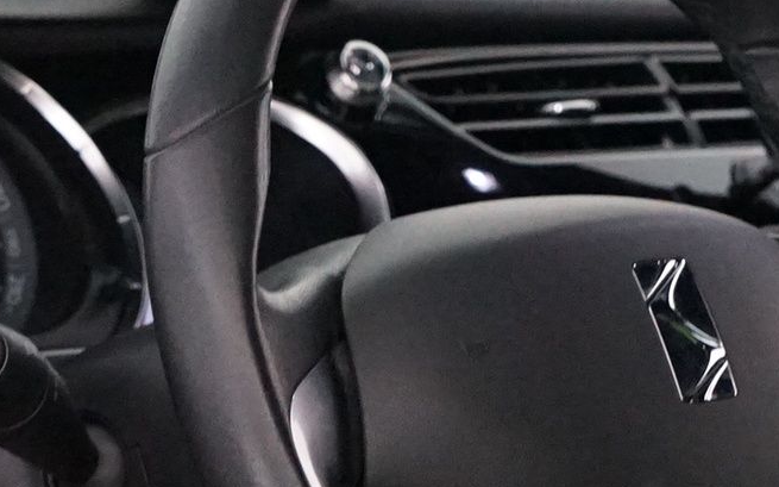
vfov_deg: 4.8
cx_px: 472
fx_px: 5773
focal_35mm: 272
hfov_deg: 7.7
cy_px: 624
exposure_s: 1/40
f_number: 5.6
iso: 6400
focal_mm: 70
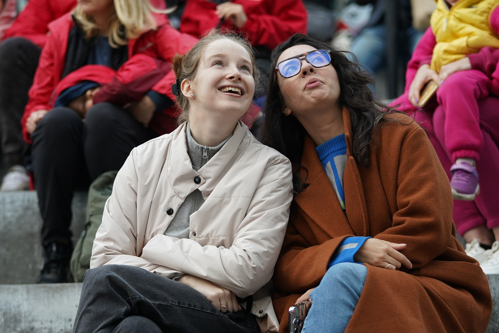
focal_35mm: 165
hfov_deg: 12.5
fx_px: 2287
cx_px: 250
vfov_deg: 8.3
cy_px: 166
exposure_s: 1/320
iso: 640
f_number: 3.2
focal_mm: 110
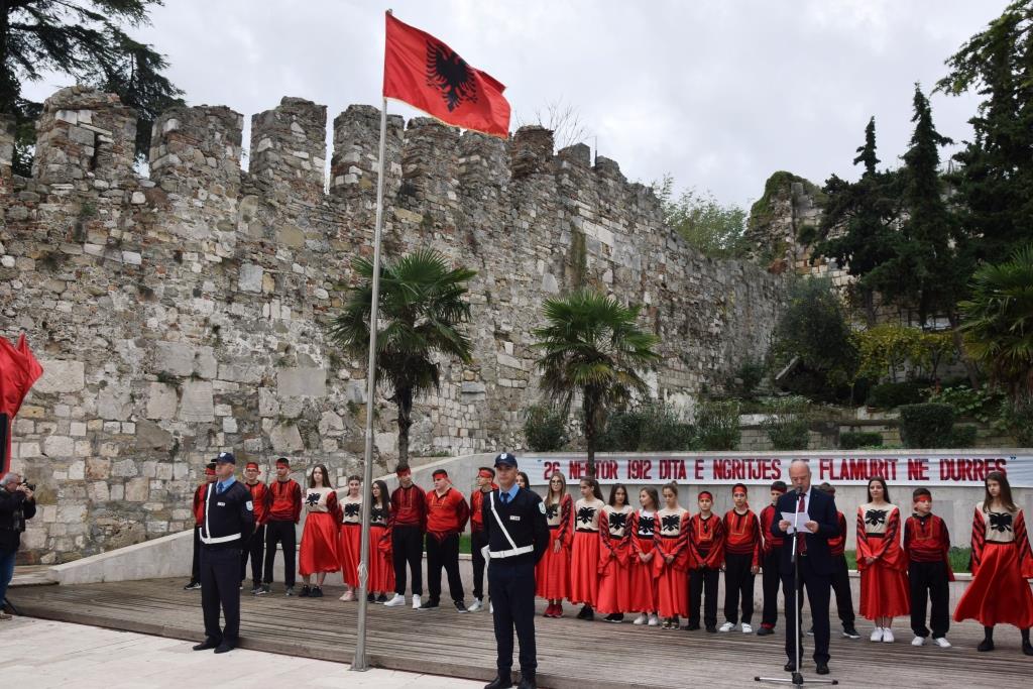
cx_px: 516
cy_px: 344
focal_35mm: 32
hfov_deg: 59.5
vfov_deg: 41.7
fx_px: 904
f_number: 8
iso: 250
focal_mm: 21
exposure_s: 1/250
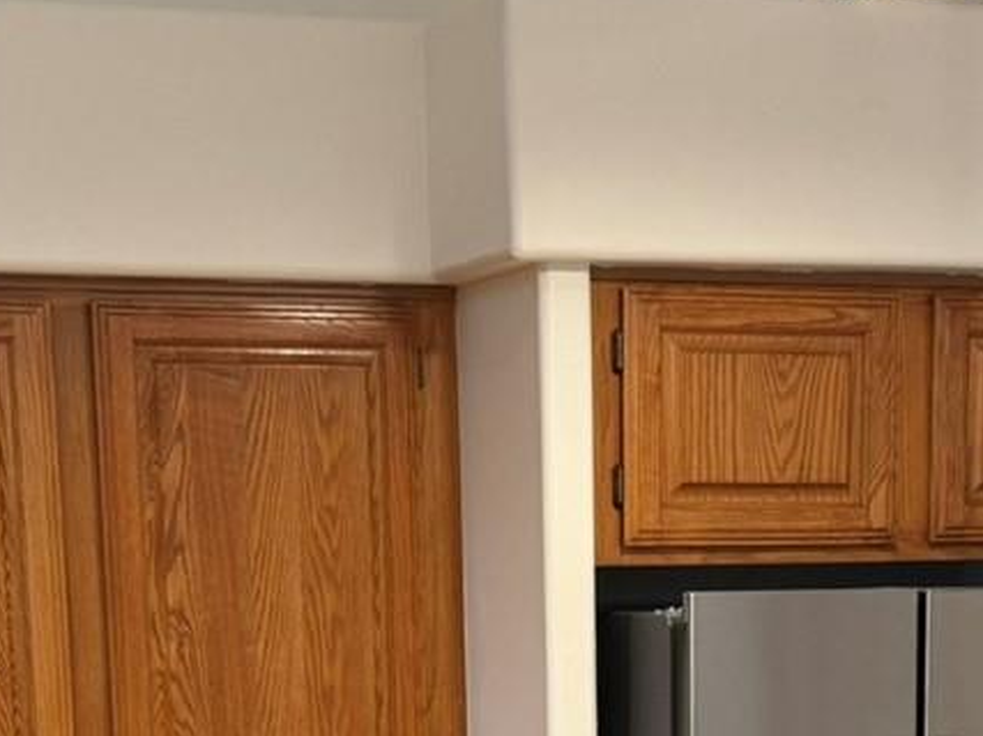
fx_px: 2555
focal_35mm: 90
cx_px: 596
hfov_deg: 21.7
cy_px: 980
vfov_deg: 15.5
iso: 200
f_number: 1.78
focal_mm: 6.76
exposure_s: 1/60
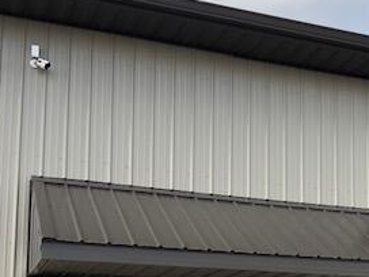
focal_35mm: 66
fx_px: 704
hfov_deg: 29.1
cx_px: 252
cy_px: 277
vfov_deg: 21.5
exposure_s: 1/873
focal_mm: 3.99
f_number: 1.8
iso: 20
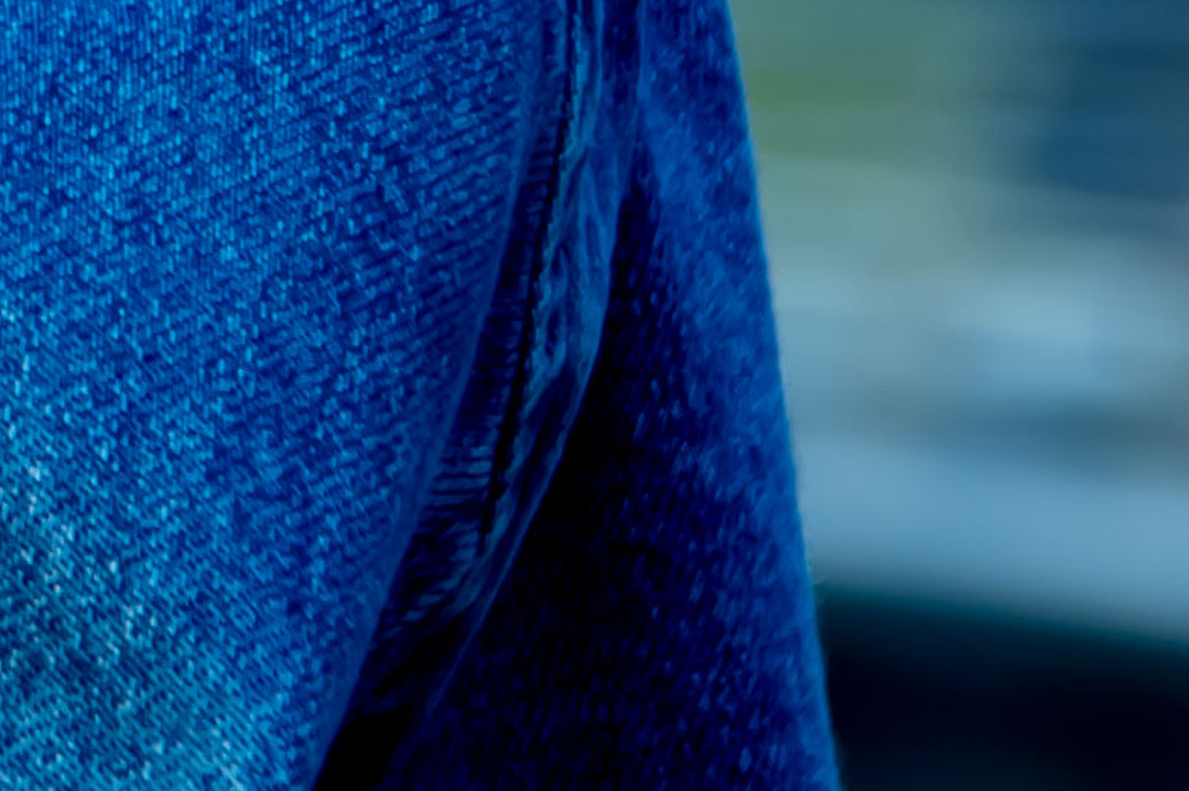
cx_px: -2065
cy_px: -2076
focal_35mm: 808
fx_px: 26663
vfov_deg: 1.7
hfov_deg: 2.5
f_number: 5
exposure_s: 1/160
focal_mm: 70
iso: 100
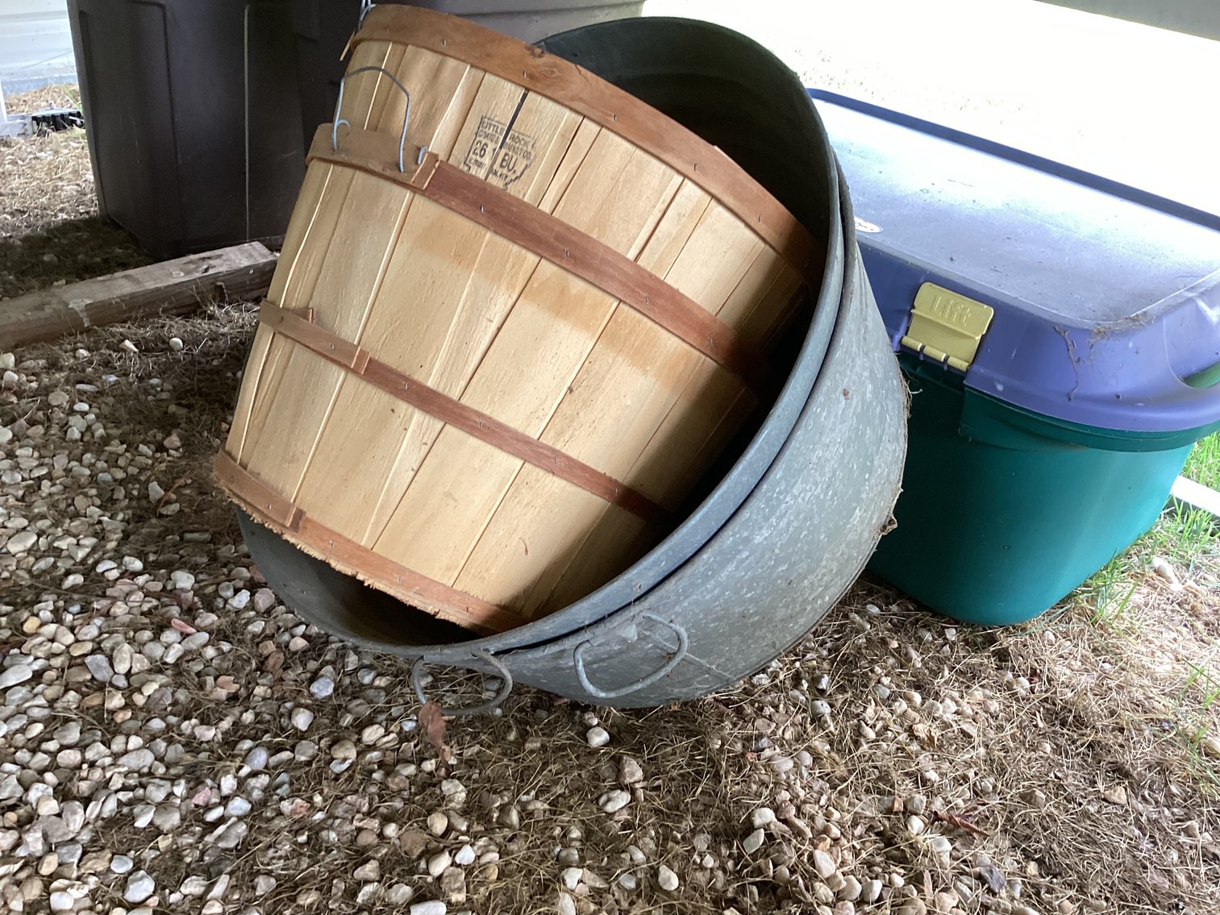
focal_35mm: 31
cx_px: 610
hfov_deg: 58.3
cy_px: 458
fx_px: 1093
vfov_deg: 45.4
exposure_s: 1/60
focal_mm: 3.3
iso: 80
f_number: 2.4
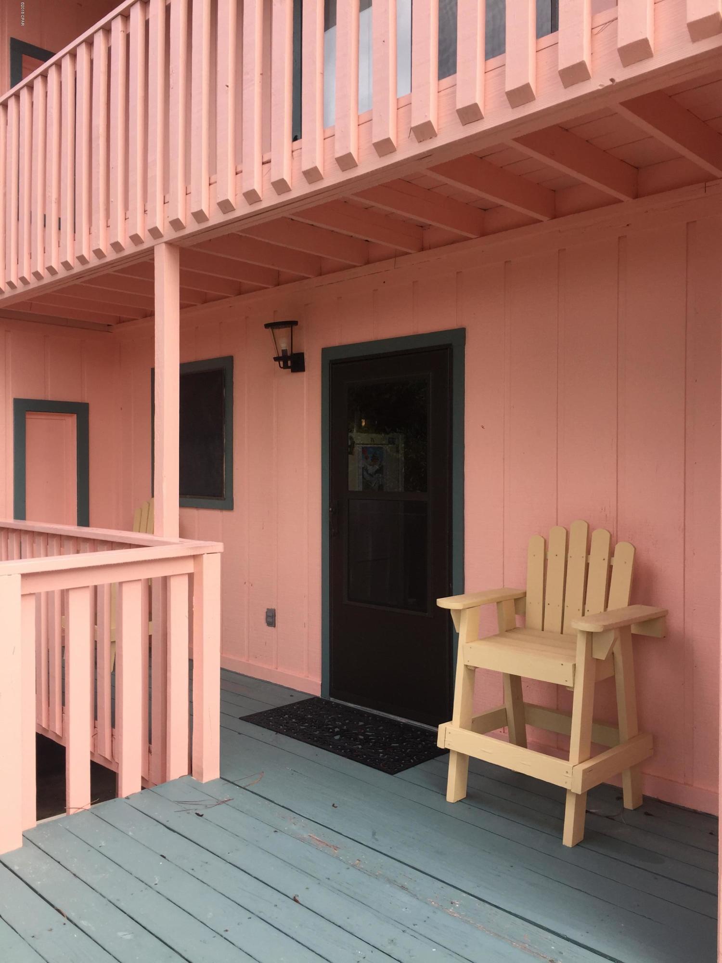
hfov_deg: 48.2
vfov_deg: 61.7
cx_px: 361
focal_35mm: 29
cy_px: 482
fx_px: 806
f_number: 2.2
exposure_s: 1/380
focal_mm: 4.15
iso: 32
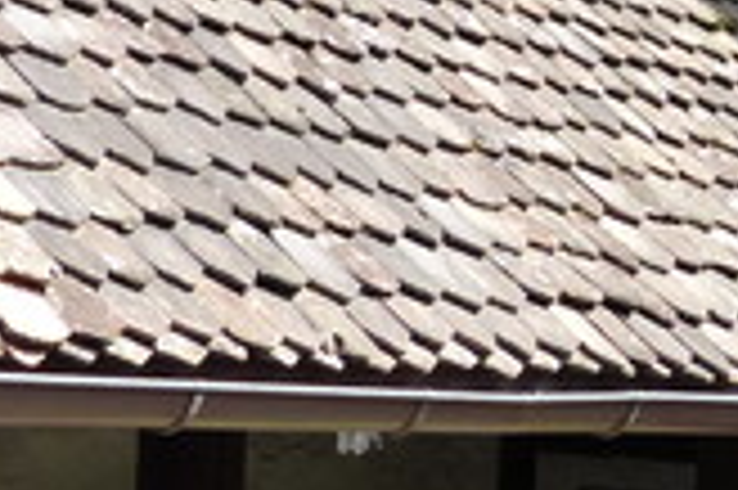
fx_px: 4116
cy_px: 54
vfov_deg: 6.8
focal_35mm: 201
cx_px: 1278
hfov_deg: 9.8
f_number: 4
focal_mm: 9.4
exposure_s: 1/200
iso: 160
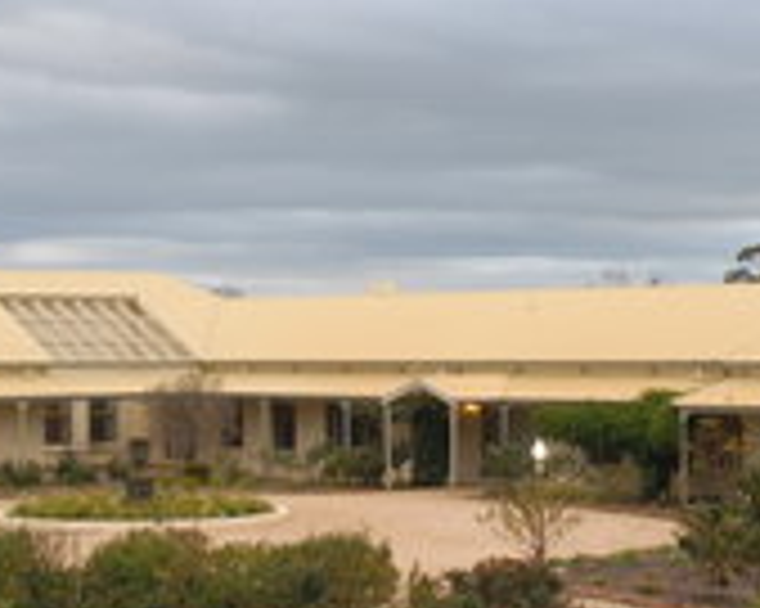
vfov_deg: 16.0
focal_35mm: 96
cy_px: 318
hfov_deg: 20.0
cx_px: 436
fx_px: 2158
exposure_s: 1/100
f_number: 4
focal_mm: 24
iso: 400
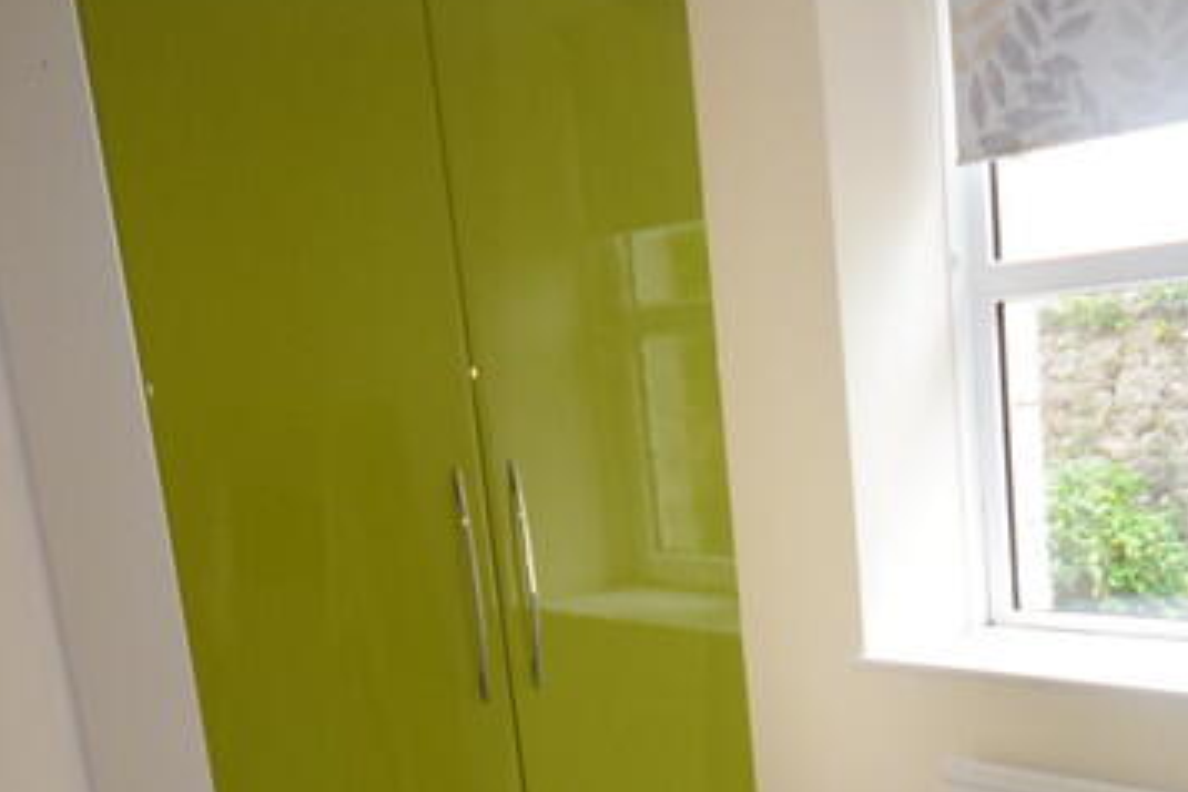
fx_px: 1419
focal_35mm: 43
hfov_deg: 43.9
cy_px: 744
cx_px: 898
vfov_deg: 29.6
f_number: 5
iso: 800
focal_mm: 10
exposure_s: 1/100
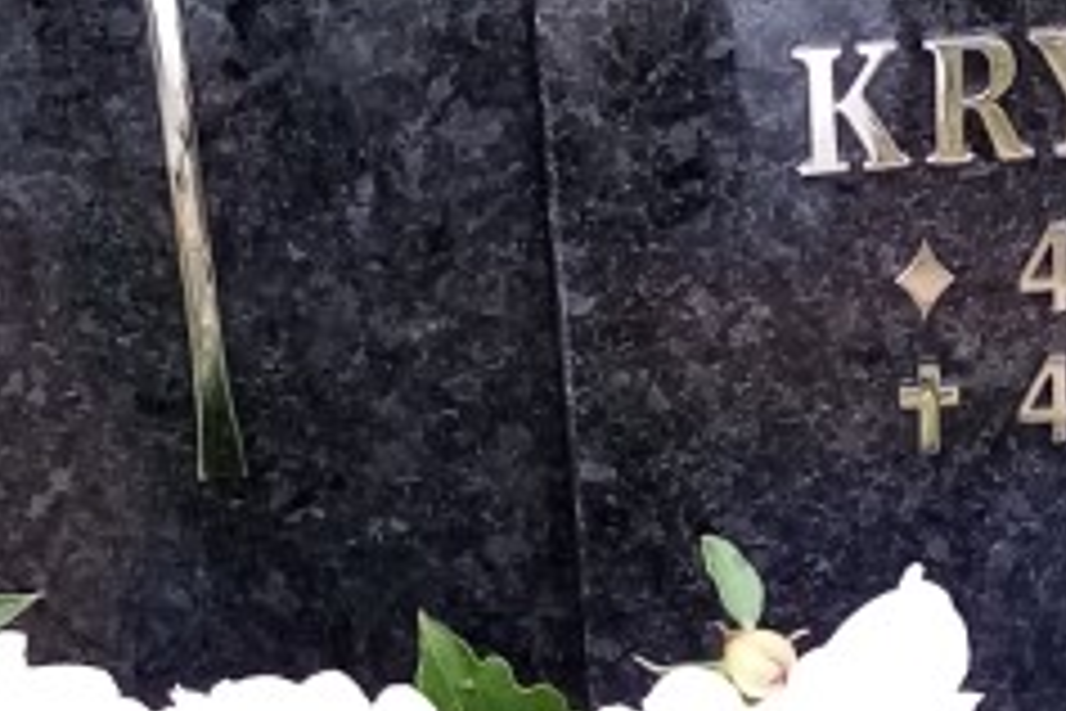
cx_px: 895
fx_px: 2161
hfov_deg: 27.0
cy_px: 162
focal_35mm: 73
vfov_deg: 18.5
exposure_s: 1/222
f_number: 1.8
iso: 104
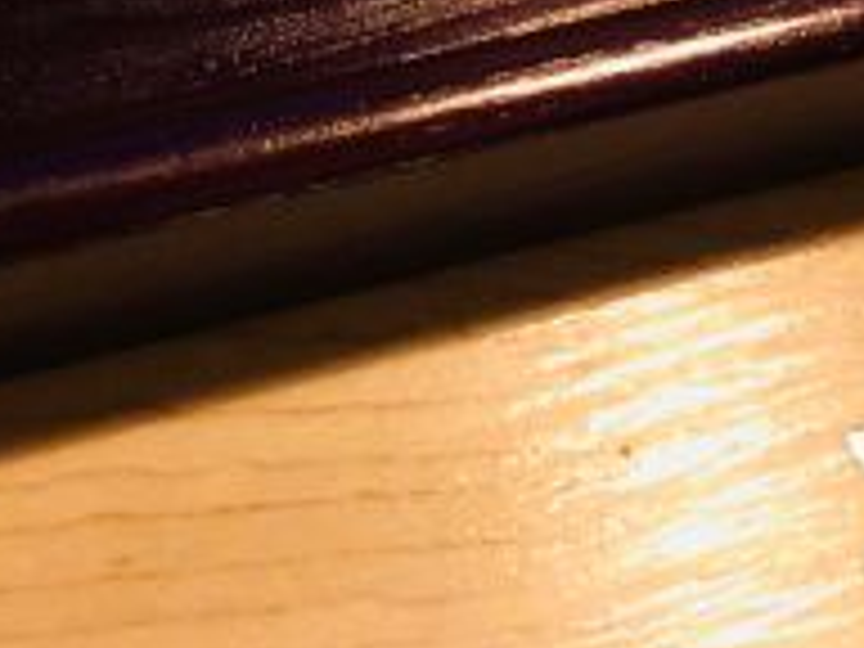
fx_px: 2546
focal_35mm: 102
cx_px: 400
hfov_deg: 19.3
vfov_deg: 13.3
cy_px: -466
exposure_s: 1/4
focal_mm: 4
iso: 125
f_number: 1.8
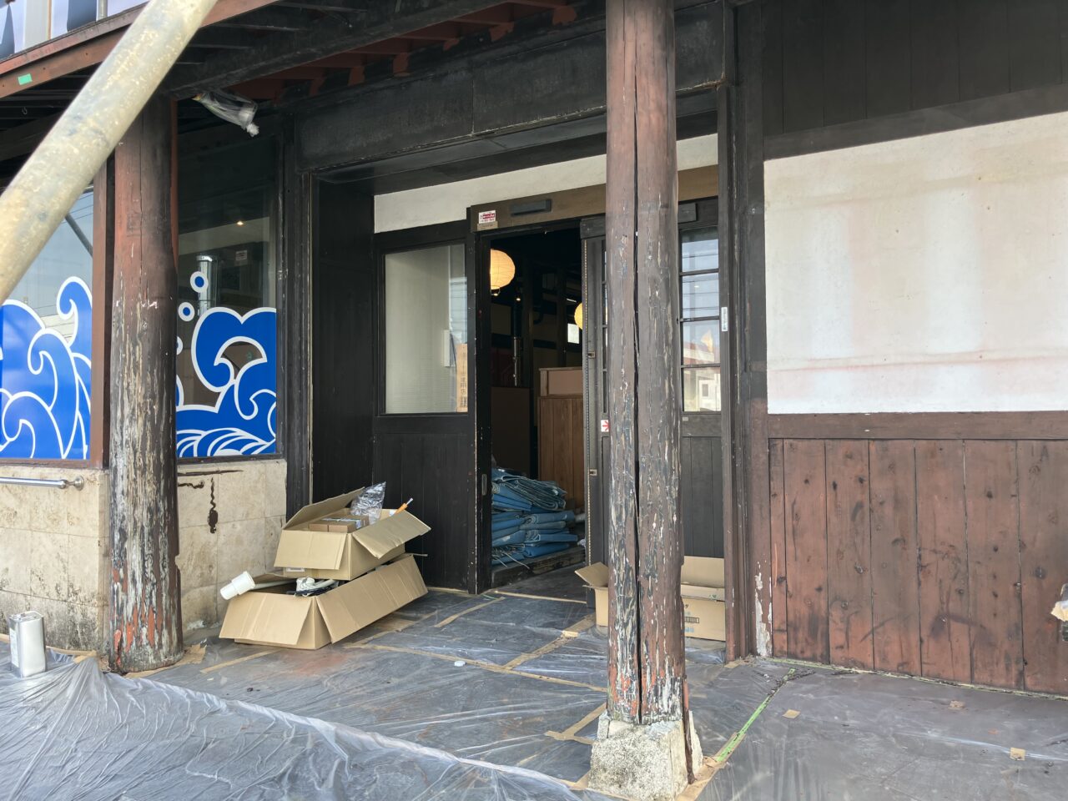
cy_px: 400
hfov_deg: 63.4
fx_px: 864
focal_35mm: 28
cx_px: 534
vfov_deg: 49.7
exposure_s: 1/181
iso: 25
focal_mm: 3.99
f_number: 1.8
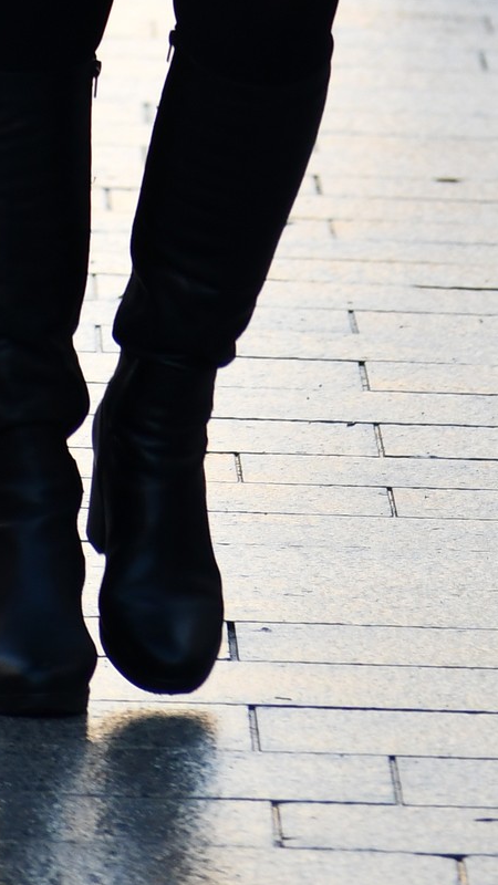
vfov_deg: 2.4
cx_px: 289
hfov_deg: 1.4
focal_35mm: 900
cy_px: -502
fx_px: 21128
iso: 360
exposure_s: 1/500
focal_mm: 165
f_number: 5.6
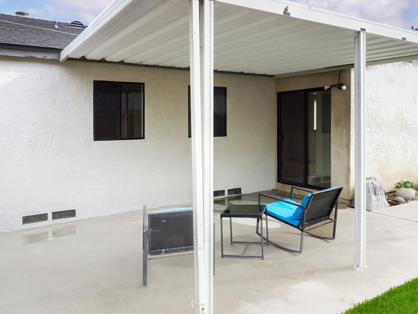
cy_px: 114
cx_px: 220
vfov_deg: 50.8
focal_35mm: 27
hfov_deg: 65.3
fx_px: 326
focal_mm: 9
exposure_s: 1/40
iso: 200
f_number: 11
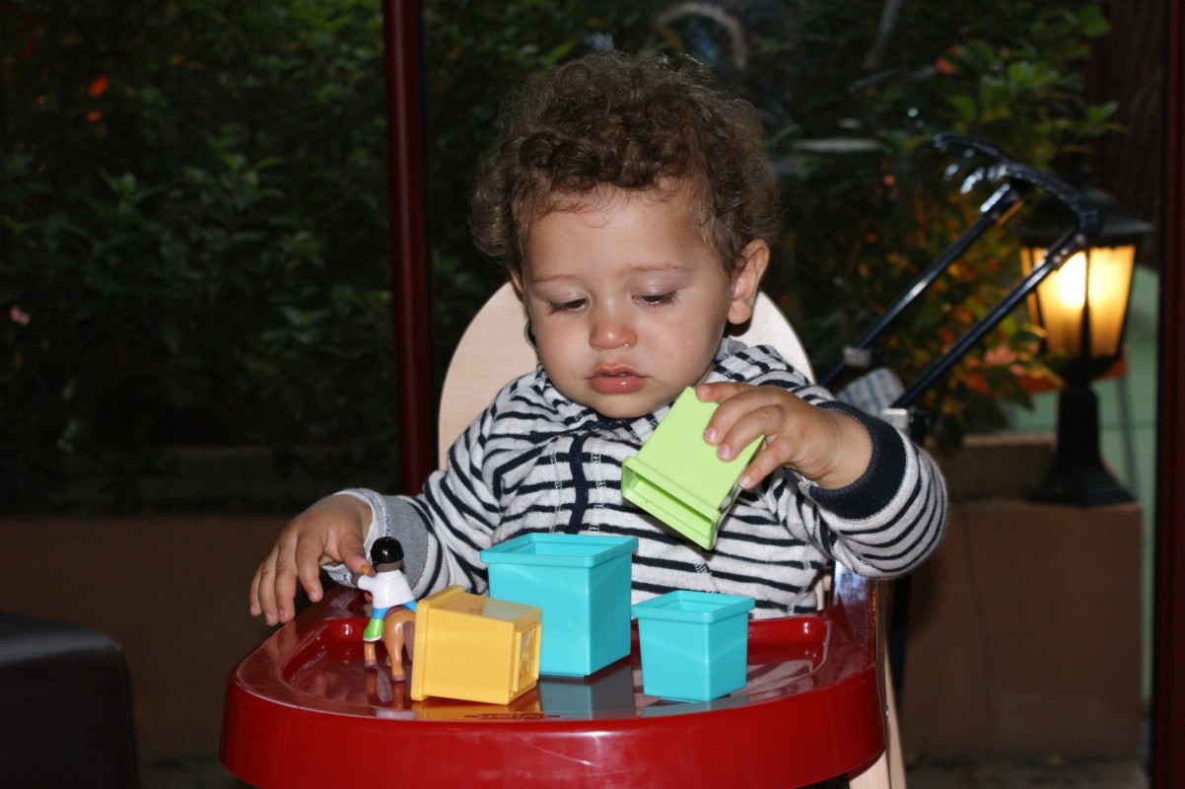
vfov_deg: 18.2
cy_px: 394
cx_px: 592
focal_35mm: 75
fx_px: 2467
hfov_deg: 27.0
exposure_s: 1/80
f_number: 5.6
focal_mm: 50
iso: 400
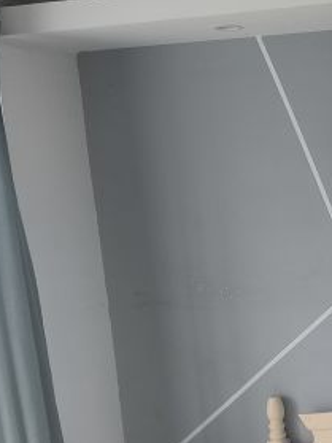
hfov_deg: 19.9
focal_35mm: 66
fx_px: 845
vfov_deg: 28.9
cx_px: 461
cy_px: 345
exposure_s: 1/100
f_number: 1.65
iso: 64
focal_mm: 6.14
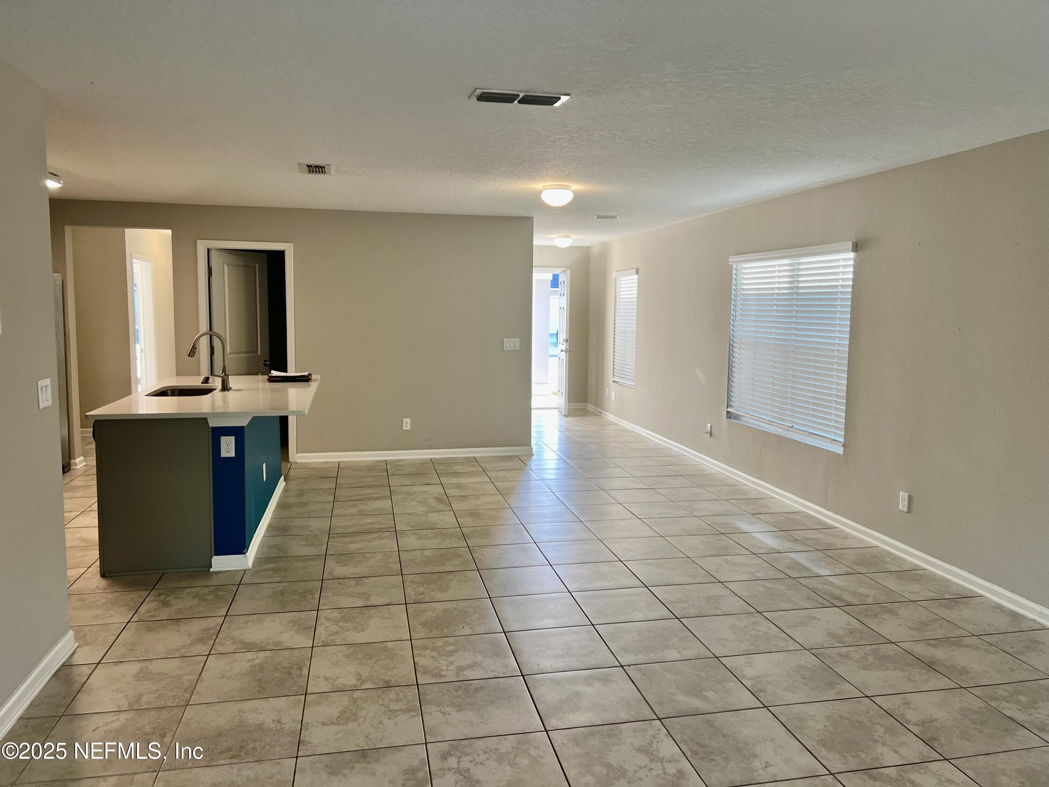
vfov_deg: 53.1
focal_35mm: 26
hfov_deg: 67.3
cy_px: 394
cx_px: 524
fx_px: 788
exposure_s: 1/120
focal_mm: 5.7
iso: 80
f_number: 1.5
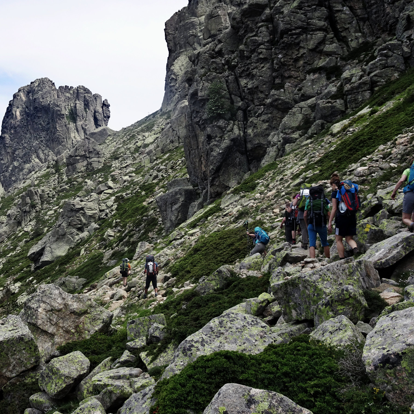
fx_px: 690
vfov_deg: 33.4
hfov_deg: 33.2
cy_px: 208
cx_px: 149
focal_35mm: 51
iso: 80
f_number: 4.5
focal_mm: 7.3
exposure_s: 1/500
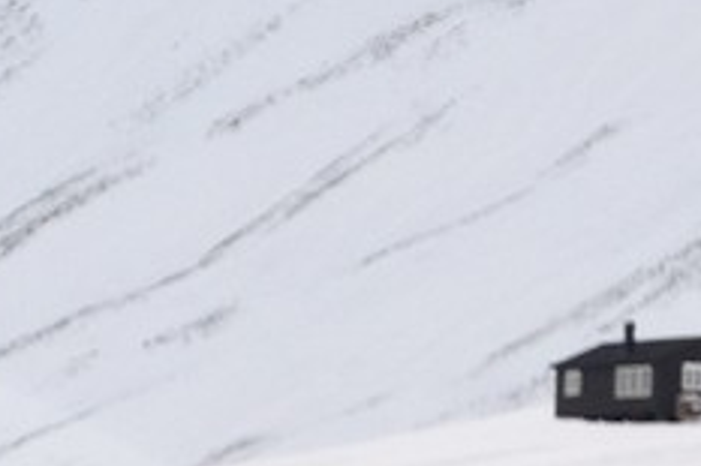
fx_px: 26735
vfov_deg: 1.0
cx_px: -475
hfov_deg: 1.5
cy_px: 1542
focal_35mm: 1374
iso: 400
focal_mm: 200
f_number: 7.1
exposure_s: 1/250
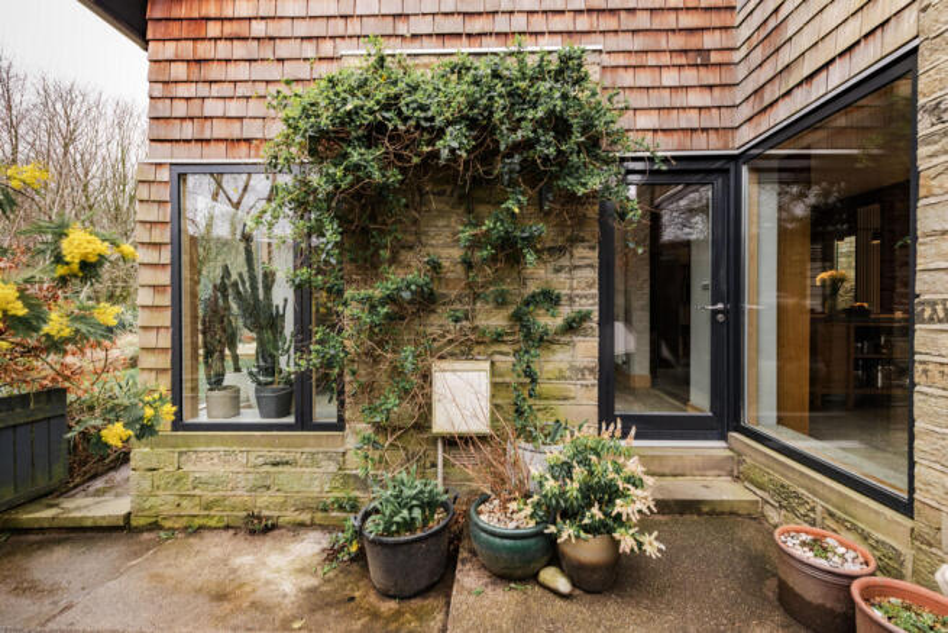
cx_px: 474
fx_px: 395
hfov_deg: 100.4
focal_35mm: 15
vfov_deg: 77.4
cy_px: 316
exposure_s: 1/200
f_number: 6.3
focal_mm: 15
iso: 200
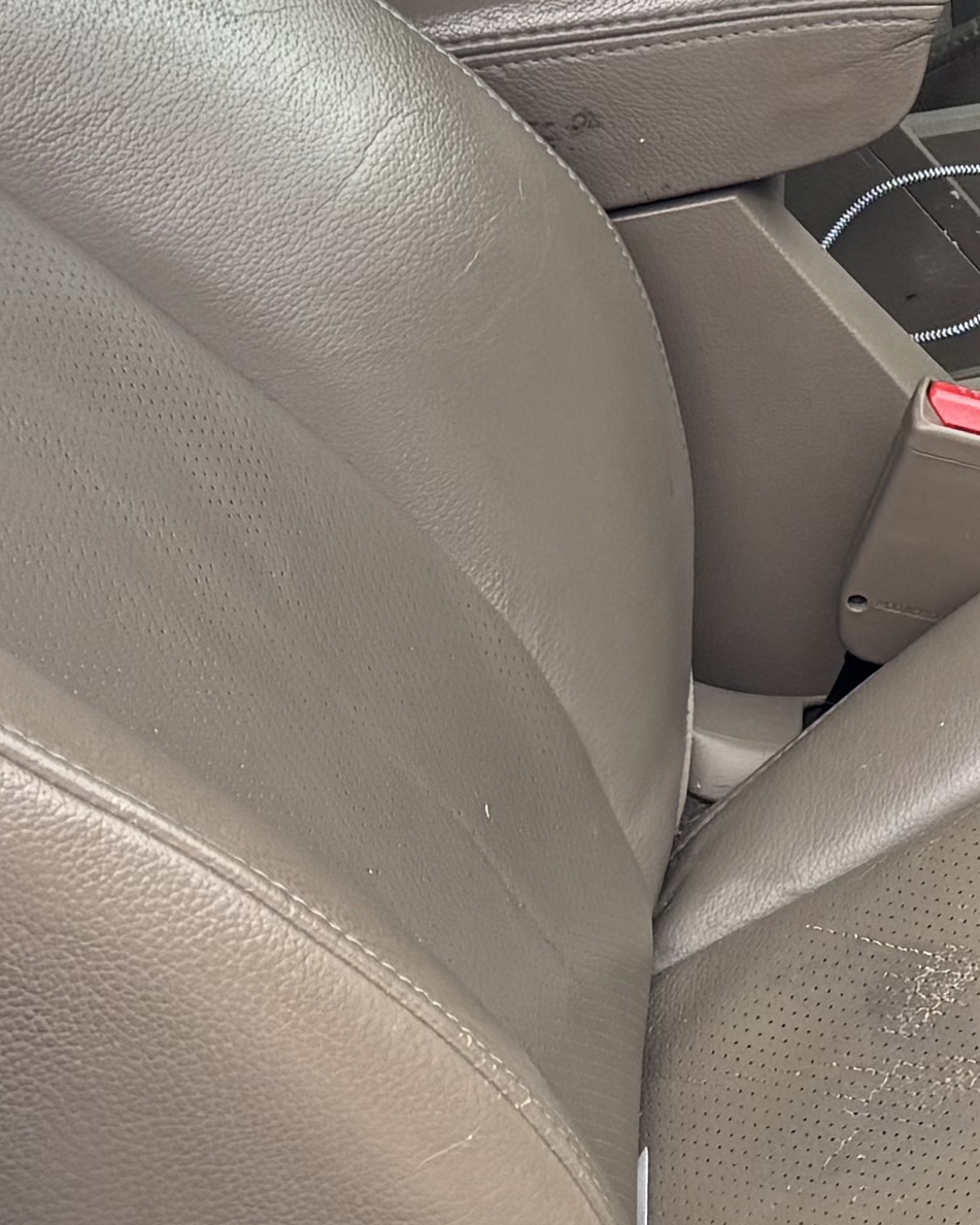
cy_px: 92
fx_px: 4421
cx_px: 1726
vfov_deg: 15.6
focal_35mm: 122
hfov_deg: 11.7
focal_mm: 5.96
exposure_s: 1/121
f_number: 1.6
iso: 125
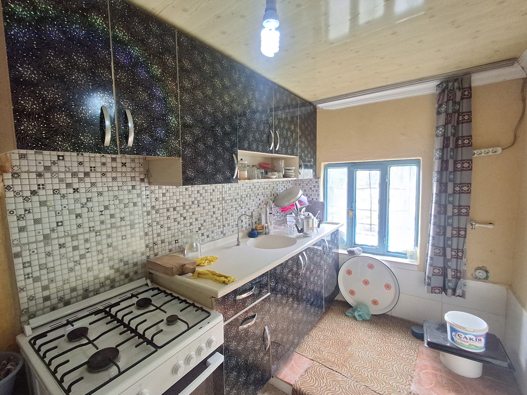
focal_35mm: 16
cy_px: 198
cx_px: 264
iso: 250
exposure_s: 1/30
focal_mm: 1.64
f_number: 2.2
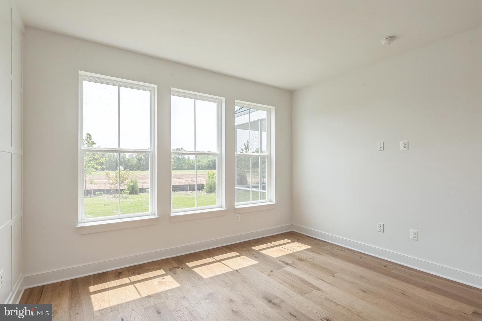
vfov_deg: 70.4
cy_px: 160
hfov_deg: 93.3
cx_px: 241
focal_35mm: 17
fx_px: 228
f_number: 10
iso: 320
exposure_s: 1/250
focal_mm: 17
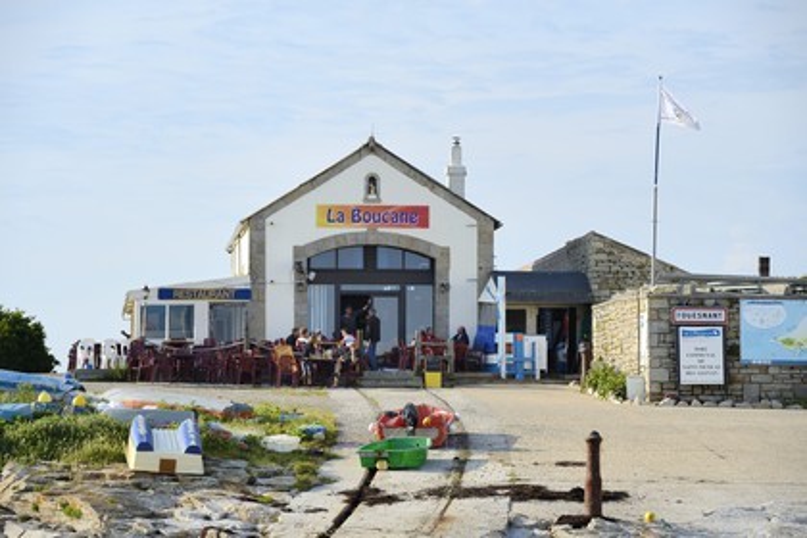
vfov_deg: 8.3
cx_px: 404
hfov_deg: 12.5
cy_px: 269
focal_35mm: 165
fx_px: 3698
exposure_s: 1/500
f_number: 8
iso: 200
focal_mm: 165
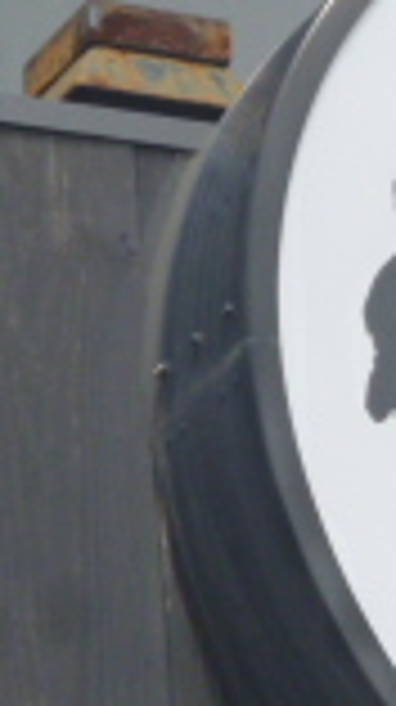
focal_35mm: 346
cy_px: 288
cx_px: 864
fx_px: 6476
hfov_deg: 3.5
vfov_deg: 6.2
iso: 160
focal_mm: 13.9
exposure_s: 1/320
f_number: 5.4
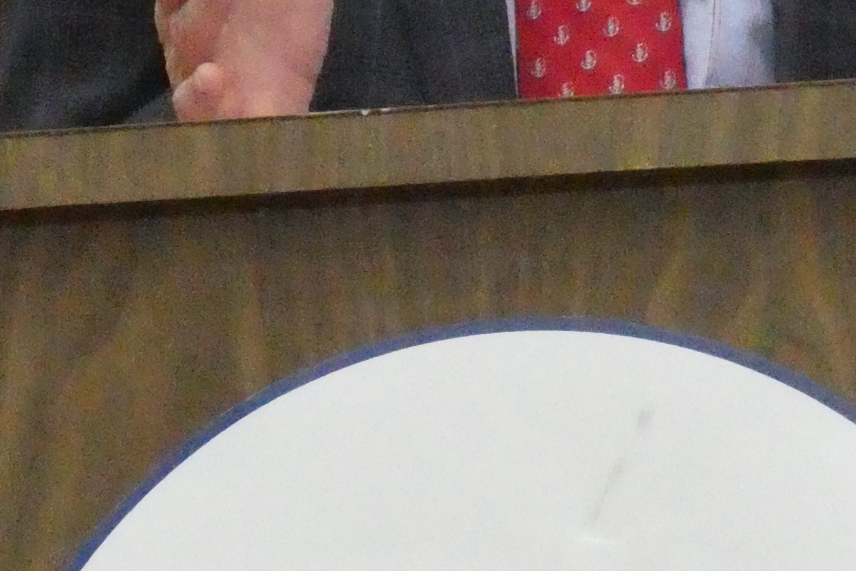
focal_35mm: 515
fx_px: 12245
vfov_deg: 2.7
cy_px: 139
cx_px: 892
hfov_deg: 4.0
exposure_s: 1/80
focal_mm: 27.1
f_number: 5.4
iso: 3200
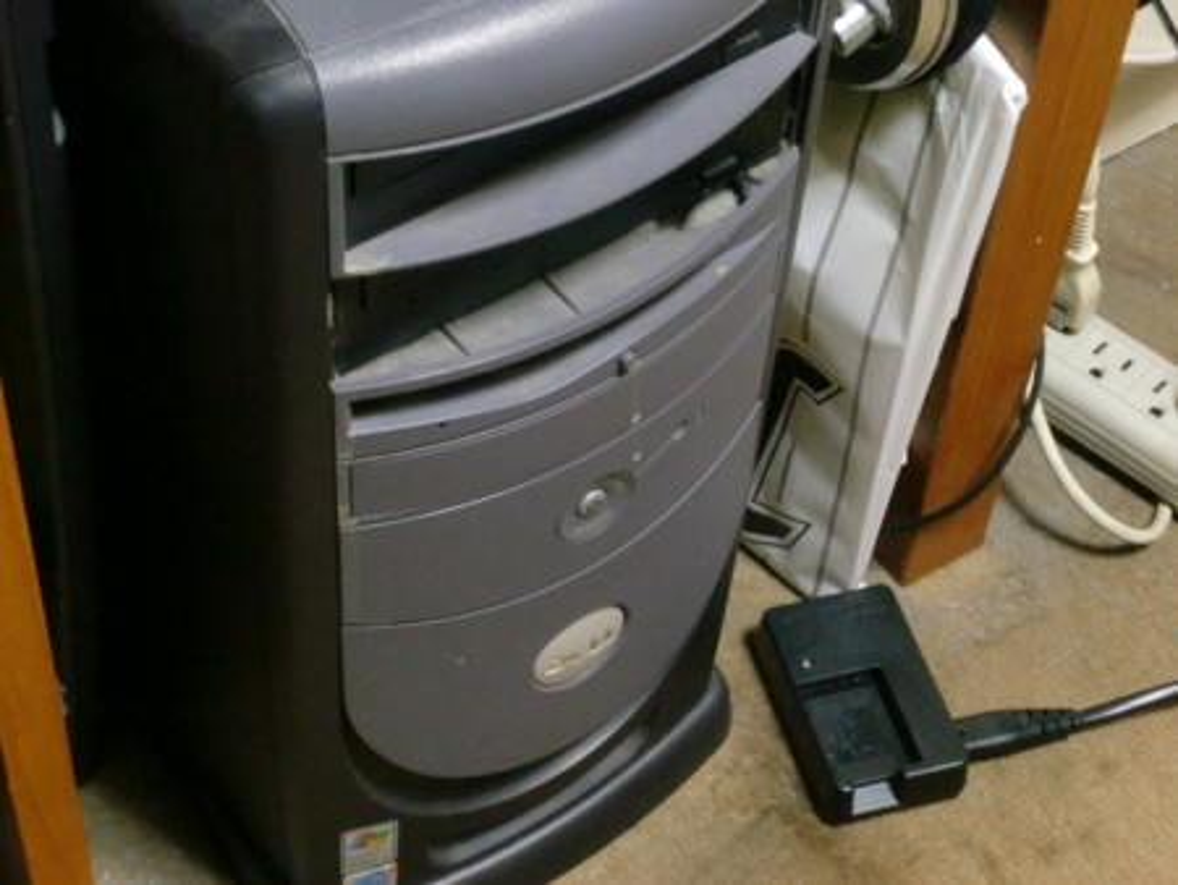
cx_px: 589
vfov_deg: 18.9
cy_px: 442
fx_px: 2656
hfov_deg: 25.0
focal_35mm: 78
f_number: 4.7
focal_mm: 13.02
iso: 800
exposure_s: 1/13
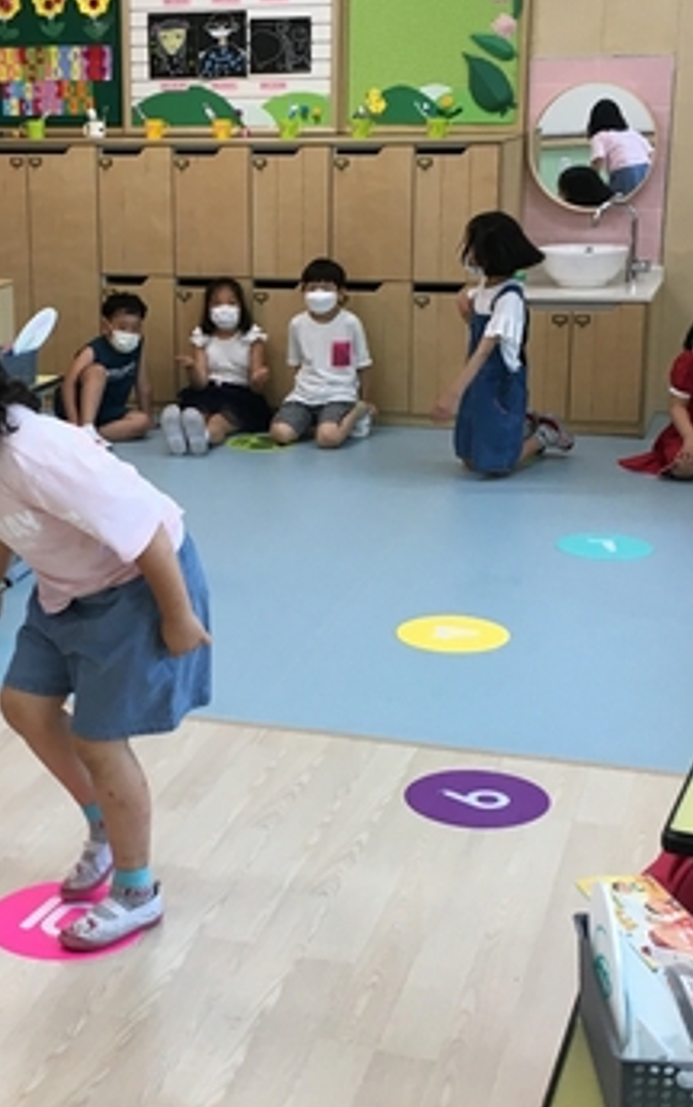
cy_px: 587
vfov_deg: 35.7
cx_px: 180
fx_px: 1720
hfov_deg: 22.6
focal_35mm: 57
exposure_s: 1/30
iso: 25
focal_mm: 4.15
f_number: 2.2
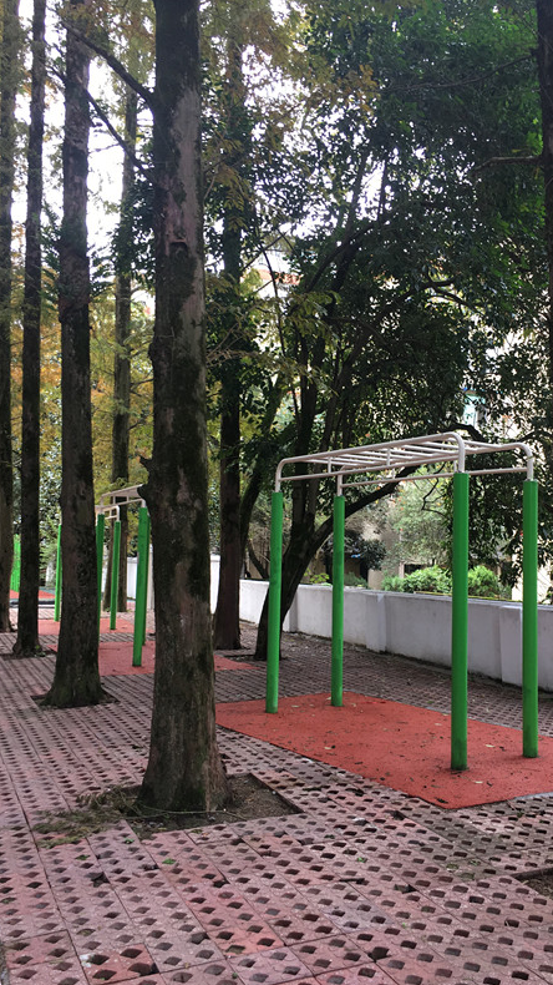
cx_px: 330
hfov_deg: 36.5
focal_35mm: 32
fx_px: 835
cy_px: 494
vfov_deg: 61.0
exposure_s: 1/50
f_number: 2.2
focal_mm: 4.15
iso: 32
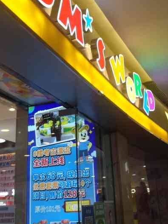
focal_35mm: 39
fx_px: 252
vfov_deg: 47.8
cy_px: 108
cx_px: 88
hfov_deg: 36.8
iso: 200
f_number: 2.2
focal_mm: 3.81
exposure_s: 1/100
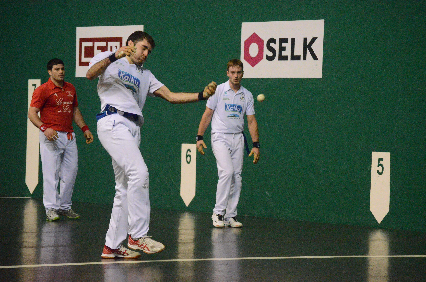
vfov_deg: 8.7
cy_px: 141
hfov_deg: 13.1
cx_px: 213
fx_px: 1860
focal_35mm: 158
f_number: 5.6
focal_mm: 105
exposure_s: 1/1250
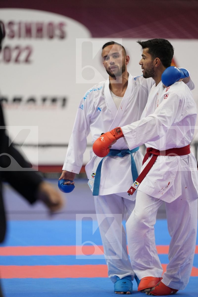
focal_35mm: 200
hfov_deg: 6.9
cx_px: 99
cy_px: 148
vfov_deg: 10.3
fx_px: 1650
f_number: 2.8
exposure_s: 1/1000
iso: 2500
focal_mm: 200
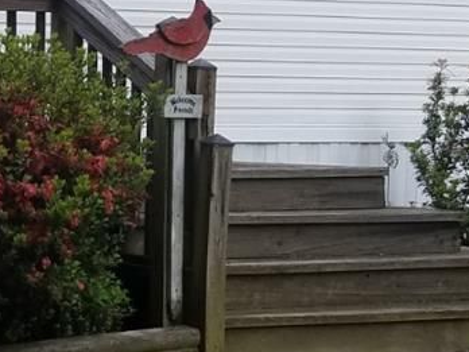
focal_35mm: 112
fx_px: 1517
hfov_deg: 16.6
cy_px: 74
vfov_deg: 13.2
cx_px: -140
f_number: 1.7
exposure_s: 1/357
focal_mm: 4.2
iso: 50
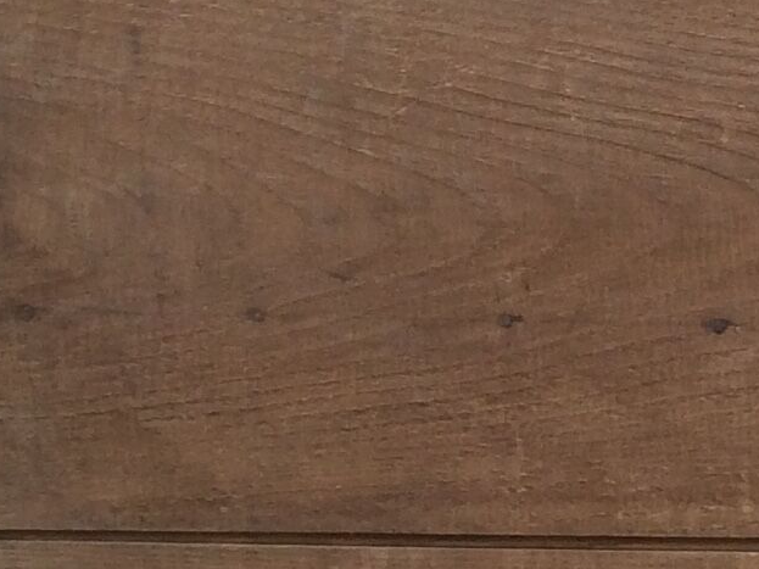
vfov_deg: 9.5
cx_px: 1467
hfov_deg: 11.8
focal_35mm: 152
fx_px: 3332
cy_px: 842
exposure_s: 1/410
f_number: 2.2
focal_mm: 4.15
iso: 32
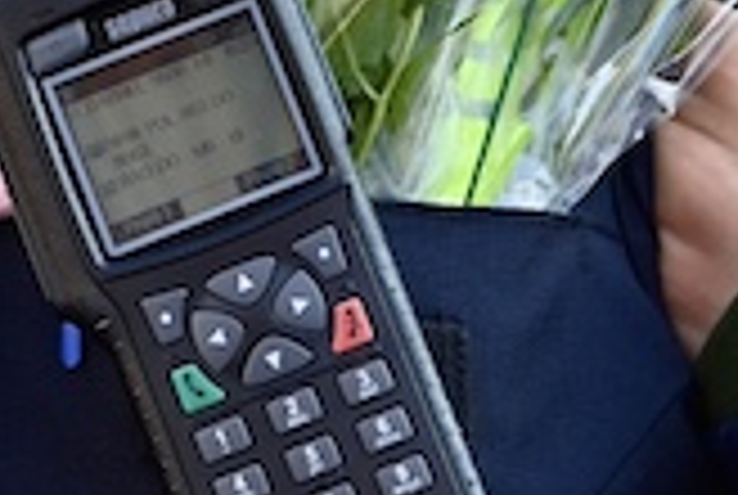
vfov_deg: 3.6
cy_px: -983
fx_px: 7681
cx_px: 108
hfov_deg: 5.5
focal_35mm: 374
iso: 140
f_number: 4
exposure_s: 1/125
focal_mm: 60
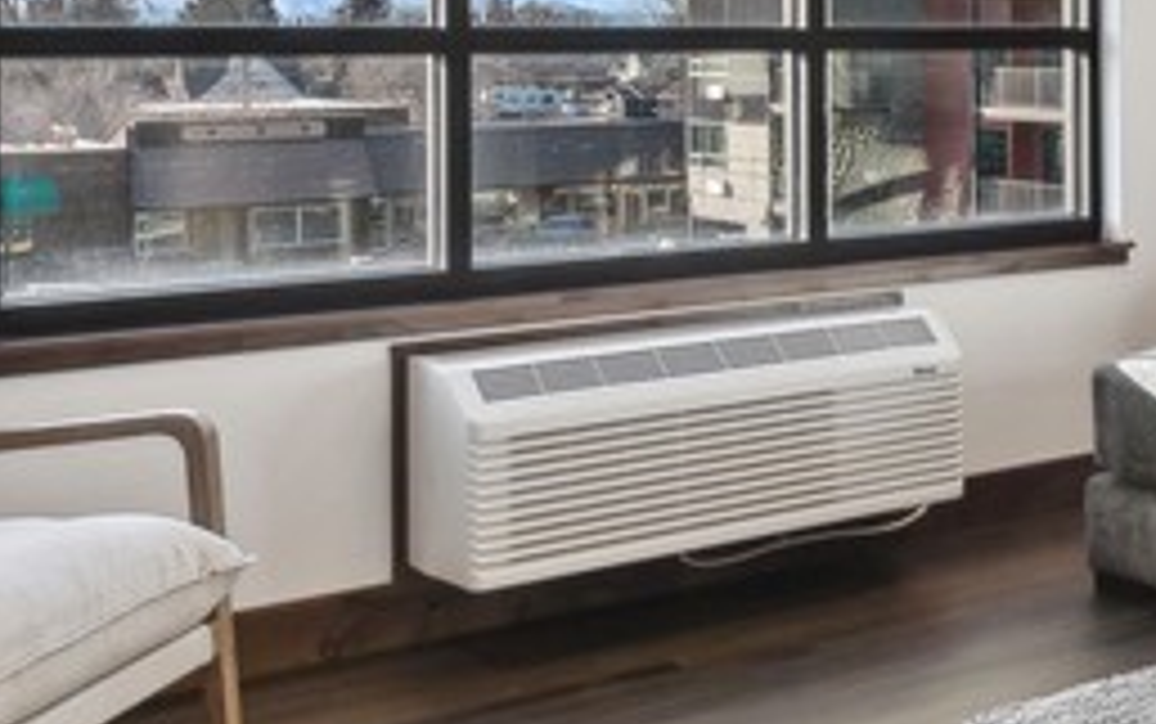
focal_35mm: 57
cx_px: 1367
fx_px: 1797
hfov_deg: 30.6
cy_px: 27
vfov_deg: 22.1
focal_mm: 11
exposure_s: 1/160
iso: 200
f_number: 6.3
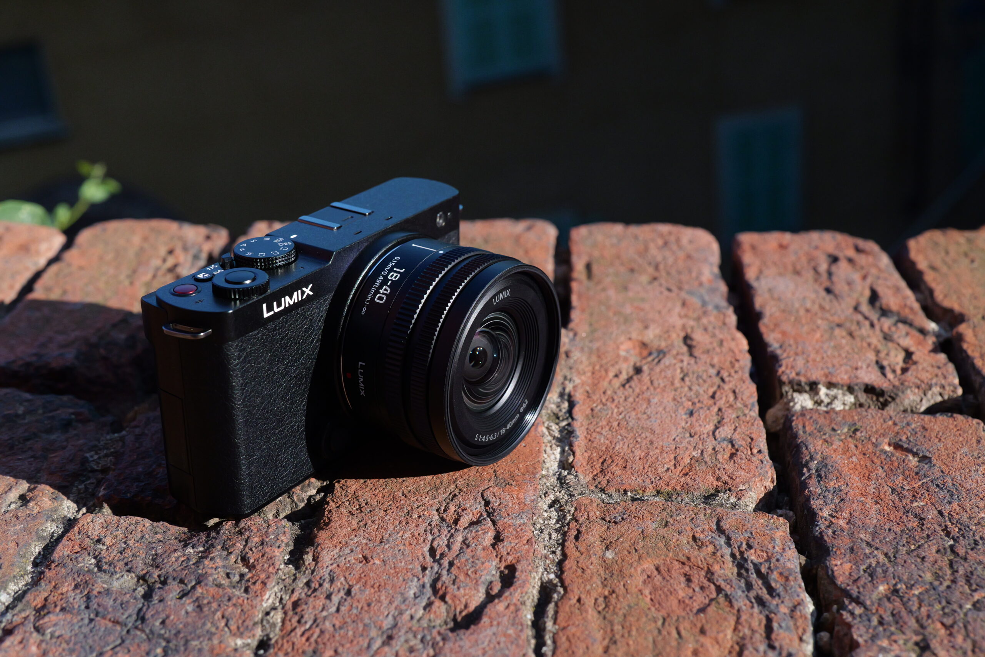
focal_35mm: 50
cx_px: 492
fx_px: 1368
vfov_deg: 27.0
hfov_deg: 39.6
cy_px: 328
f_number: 8
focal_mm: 50
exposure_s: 1/100
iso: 4000
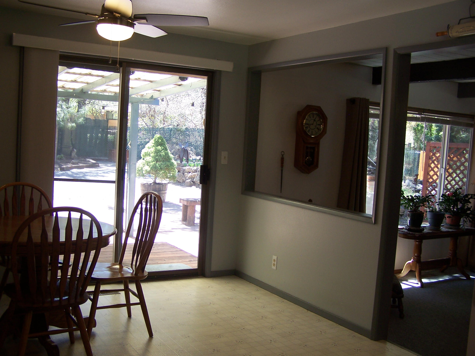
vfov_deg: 37.7
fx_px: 521
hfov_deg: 49.0
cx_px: 238
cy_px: 178
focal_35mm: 38
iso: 80
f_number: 2.8
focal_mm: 6.3
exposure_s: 1/40
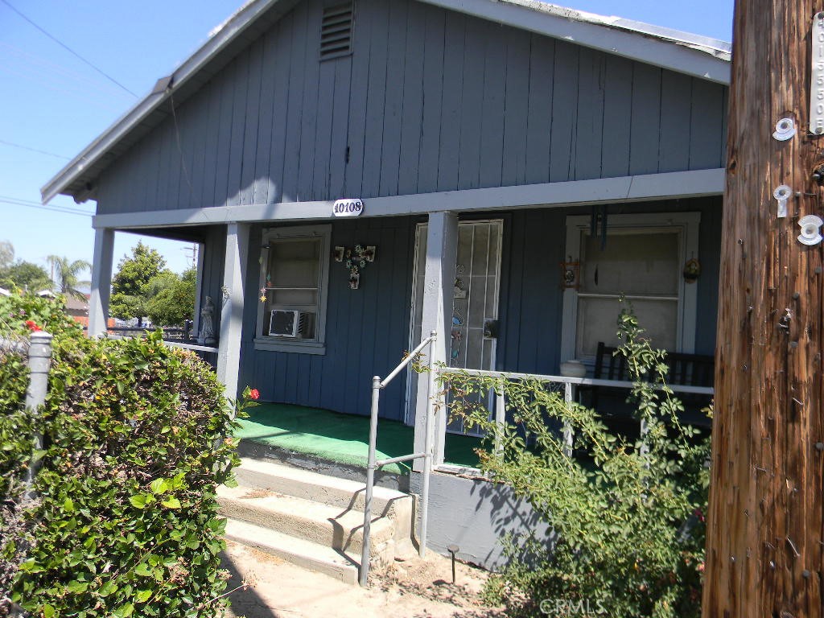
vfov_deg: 49.7
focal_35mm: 28
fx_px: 667
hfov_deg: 63.4
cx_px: 412
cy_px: 309
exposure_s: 1/390
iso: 80
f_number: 3.5
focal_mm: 5
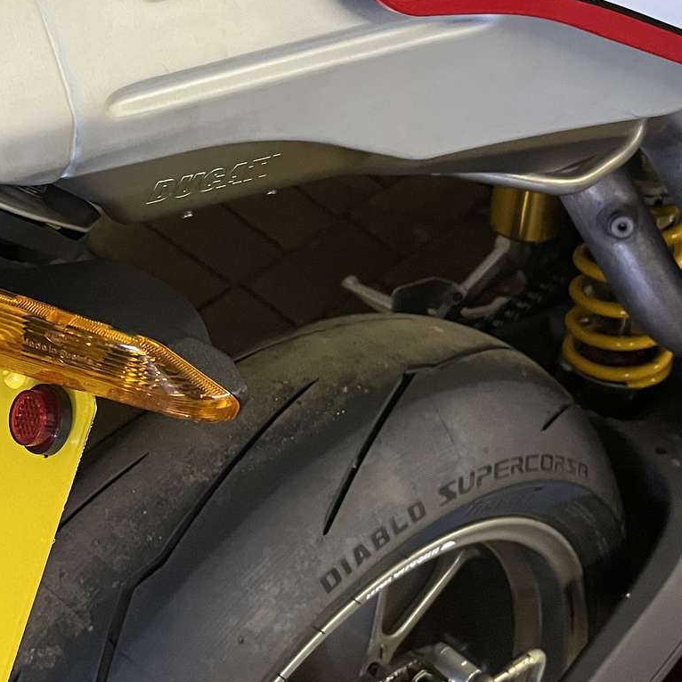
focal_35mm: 60
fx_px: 1337
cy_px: 207
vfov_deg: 28.3
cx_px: 134
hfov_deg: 28.0
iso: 400
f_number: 1.6
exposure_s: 1/50
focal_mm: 4.2
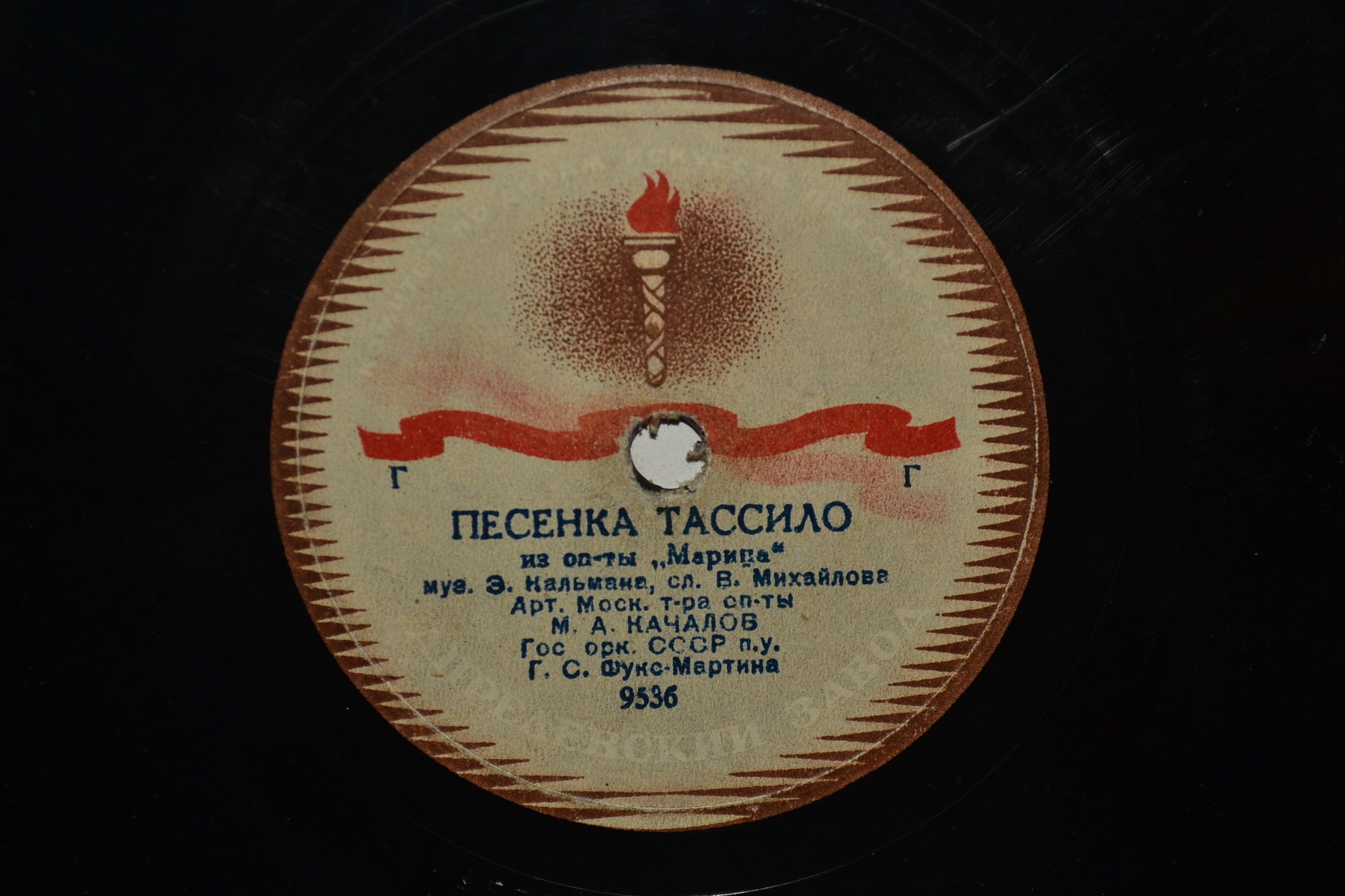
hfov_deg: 24.6
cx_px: 672
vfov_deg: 16.6
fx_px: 3082
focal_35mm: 82
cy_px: 448
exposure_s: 1/200
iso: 100
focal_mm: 55
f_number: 6.3
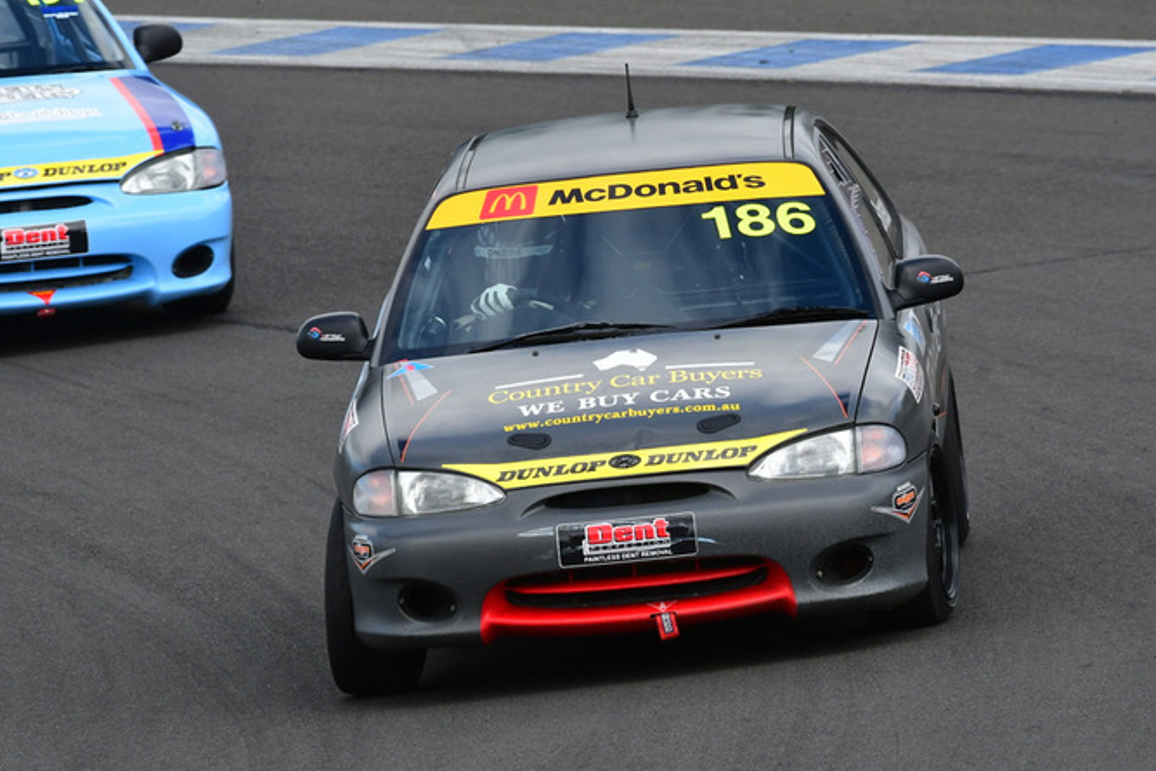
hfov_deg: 3.6
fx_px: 18499
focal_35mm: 576
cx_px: 622
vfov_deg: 2.4
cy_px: 398
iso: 640
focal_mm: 320
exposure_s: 1/640
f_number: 10
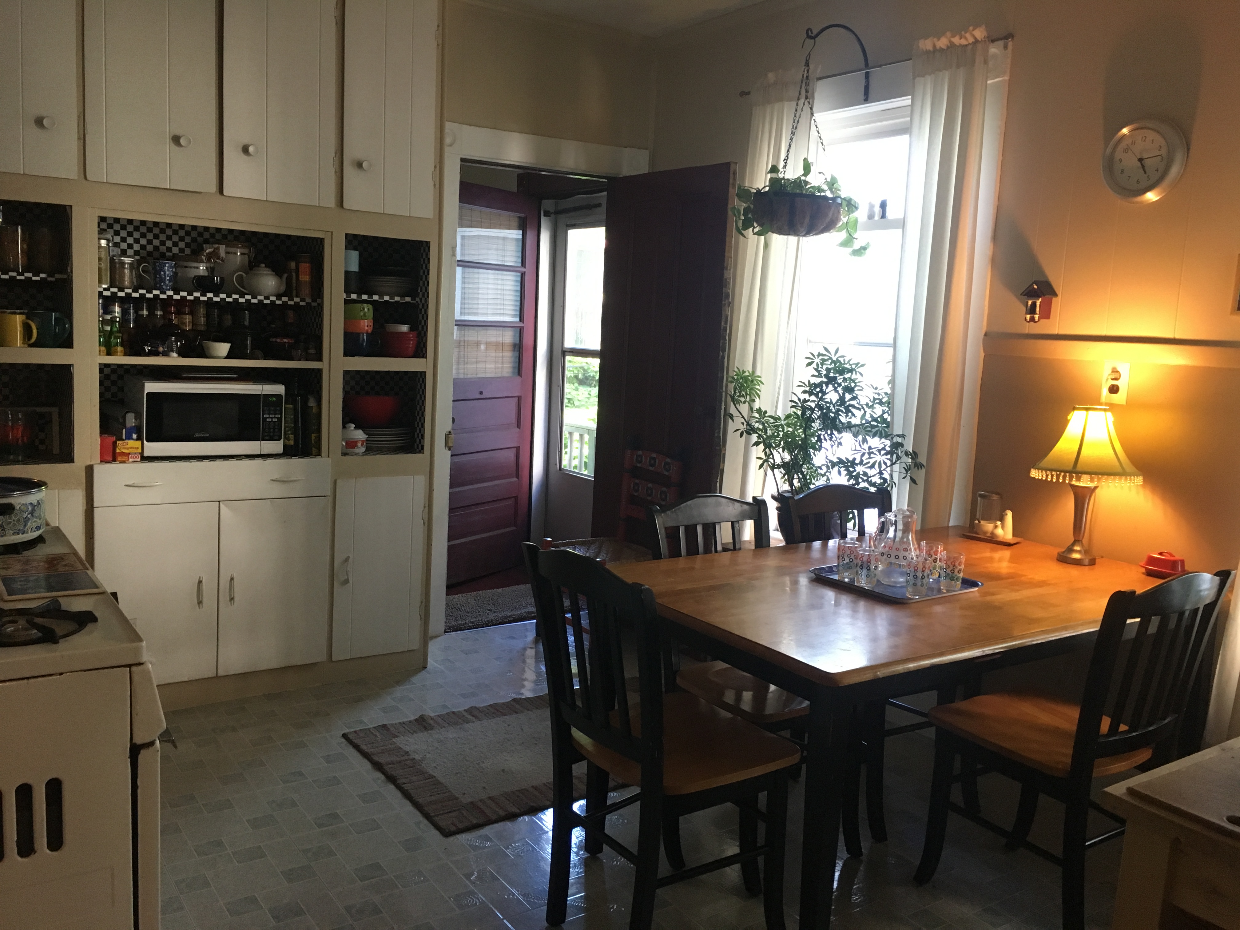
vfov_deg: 48.2
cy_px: 465
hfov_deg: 61.7
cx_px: 620
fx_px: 1039
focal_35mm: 29
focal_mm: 4.15
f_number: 2.2
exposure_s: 1/30
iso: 160
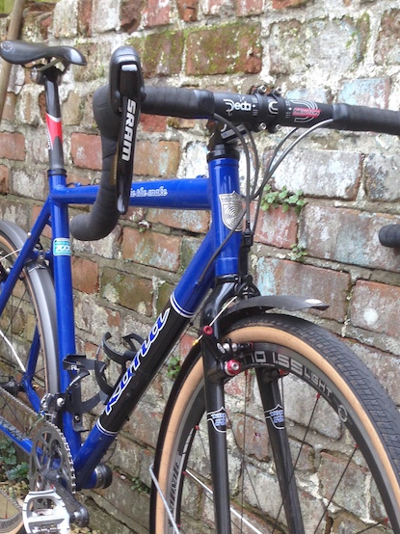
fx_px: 941
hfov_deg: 24.0
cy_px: 424
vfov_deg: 30.9
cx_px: 197
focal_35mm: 61
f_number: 2.4
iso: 50
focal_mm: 4.12
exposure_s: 1/24
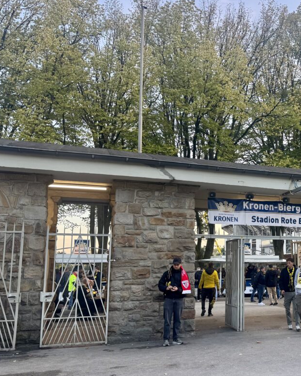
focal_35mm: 36
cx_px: 267
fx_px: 401
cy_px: 211
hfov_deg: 38.5
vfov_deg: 50.2
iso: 64
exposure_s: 1/197
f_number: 1.78
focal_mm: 6.76
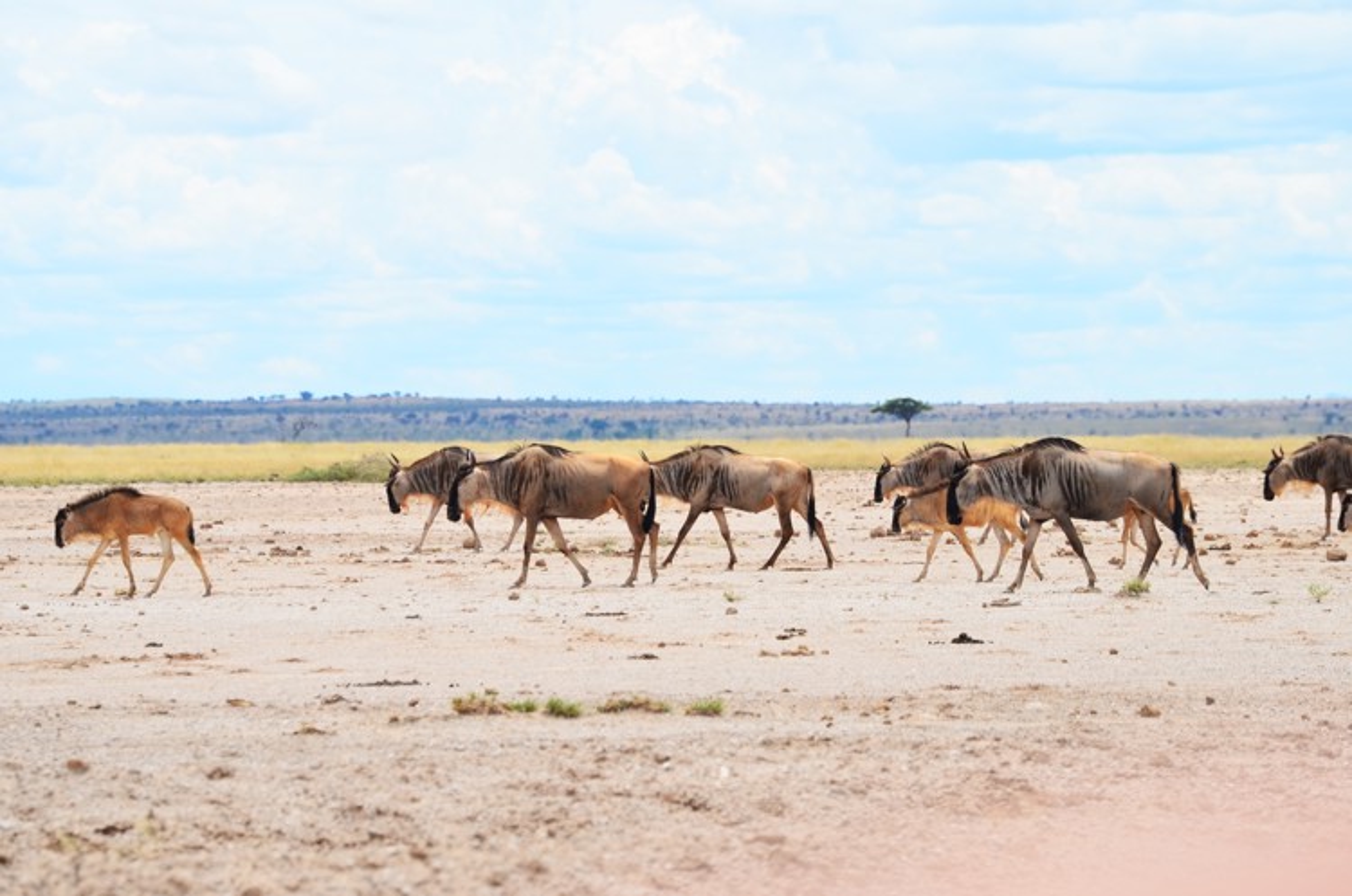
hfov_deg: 8.9
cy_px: 448
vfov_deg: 5.9
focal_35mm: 232
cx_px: 676
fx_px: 8715
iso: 200
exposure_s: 1/500
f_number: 11
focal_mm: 155
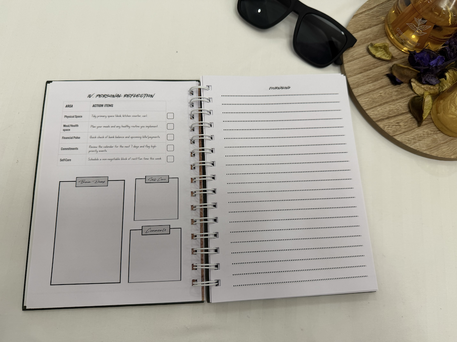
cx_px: 228
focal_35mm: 24
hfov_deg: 71.6
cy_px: 171
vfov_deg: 56.8
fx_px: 317
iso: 125
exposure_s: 1/50
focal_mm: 6.76
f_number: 1.78
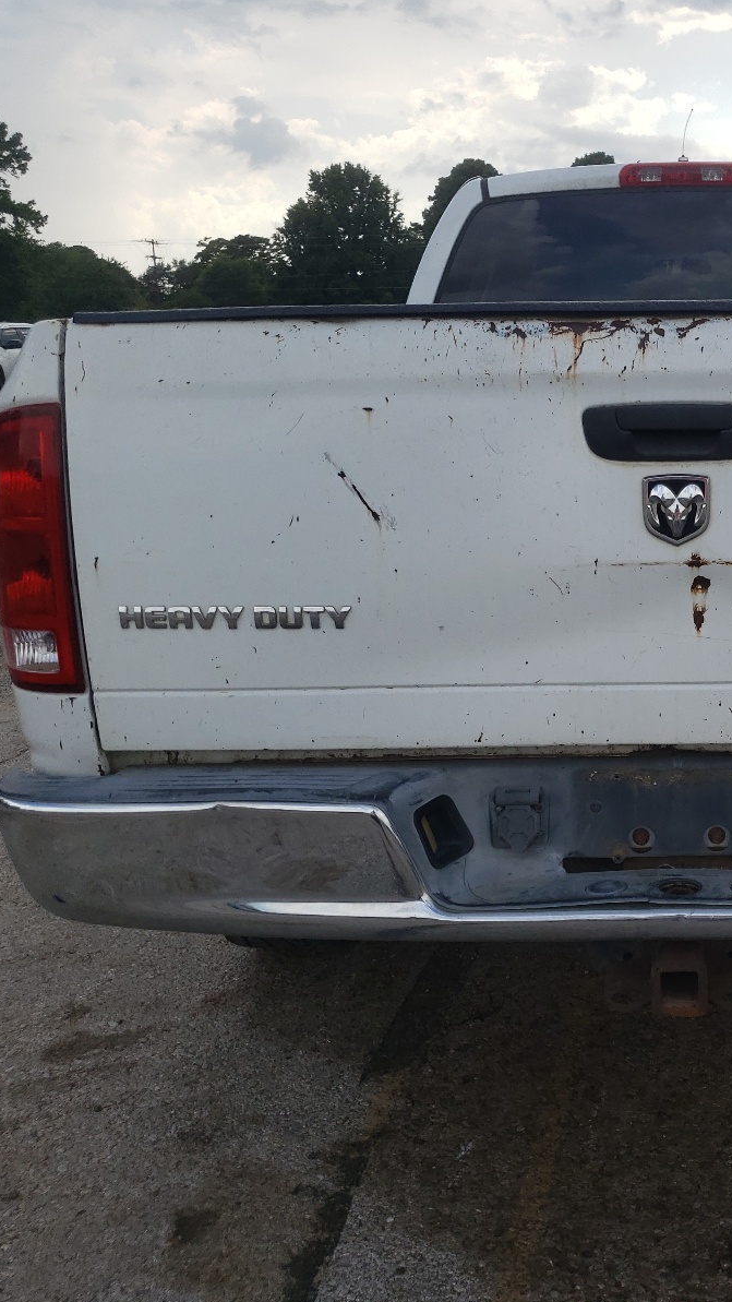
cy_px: 654
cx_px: 729
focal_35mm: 38
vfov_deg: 52.8
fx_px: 1311
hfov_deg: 29.2
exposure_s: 1/2000
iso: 50
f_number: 1.5
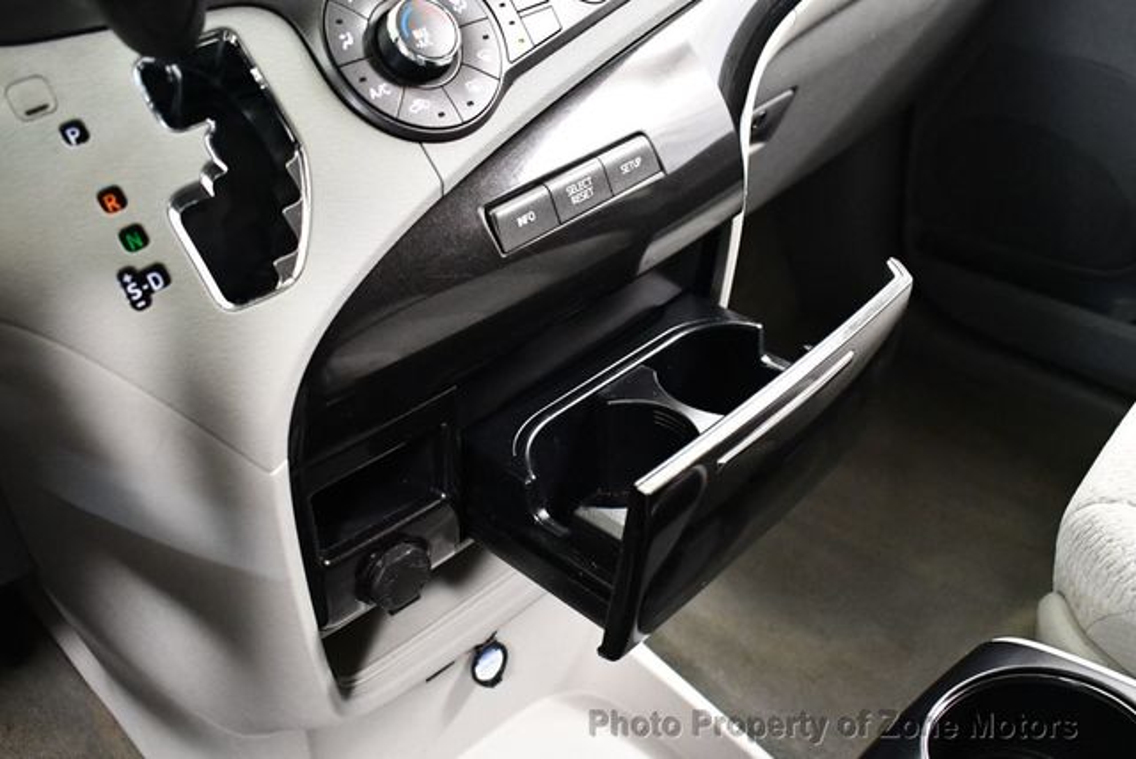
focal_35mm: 36
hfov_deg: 53.1
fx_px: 1137
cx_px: 568
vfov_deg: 36.9
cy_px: 380
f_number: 3.5
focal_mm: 18
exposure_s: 1/60
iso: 5000
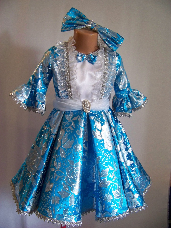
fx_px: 237
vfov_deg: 51.4
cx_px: 86
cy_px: 114
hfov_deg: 39.7
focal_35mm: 36
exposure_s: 1/30
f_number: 2.8
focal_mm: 5.85
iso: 250
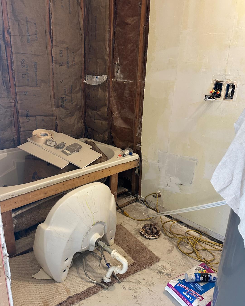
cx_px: 124
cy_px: 158
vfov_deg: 66.0
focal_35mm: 26
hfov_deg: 54.9
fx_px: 236
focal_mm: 6.86
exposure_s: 1/60
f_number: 1.78
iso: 320
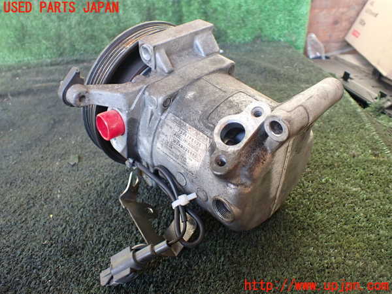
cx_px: 196
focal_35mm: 30
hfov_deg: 60.0
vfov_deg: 46.8
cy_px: 147
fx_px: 340
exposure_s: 1/125
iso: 250
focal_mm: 5.4
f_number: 2.3
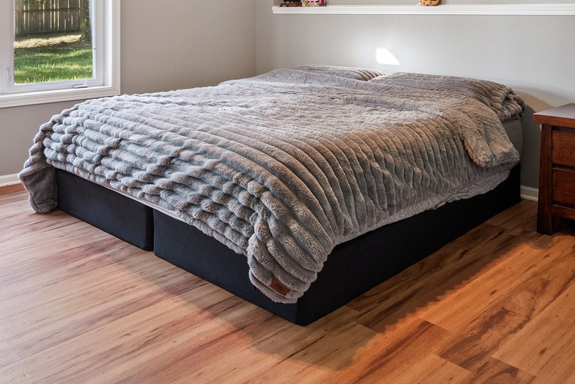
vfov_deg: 34.0
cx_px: 293
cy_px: 9
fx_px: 575
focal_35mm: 36
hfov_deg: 53.1
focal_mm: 16
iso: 800
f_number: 9
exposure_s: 1/13
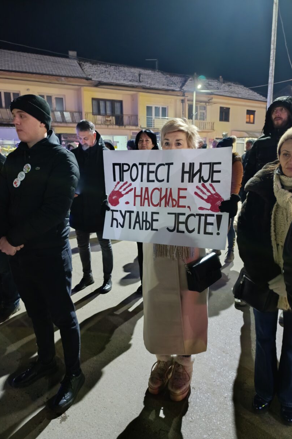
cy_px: 220
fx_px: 292
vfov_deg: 73.7
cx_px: 156
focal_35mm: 24
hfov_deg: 53.1
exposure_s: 1/10
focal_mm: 6.14
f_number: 1.6
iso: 3200
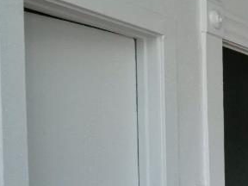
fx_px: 523
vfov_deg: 19.6
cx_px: 558
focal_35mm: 73
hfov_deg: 16.2
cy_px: 182
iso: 800
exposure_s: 1/160
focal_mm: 7
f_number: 8
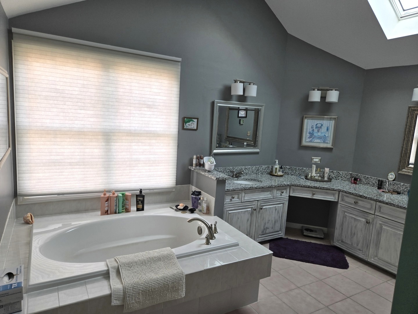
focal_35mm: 23
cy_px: 157
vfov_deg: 58.9
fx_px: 278
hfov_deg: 73.9
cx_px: 209
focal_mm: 5.4
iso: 64
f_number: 1.8
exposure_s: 1/180
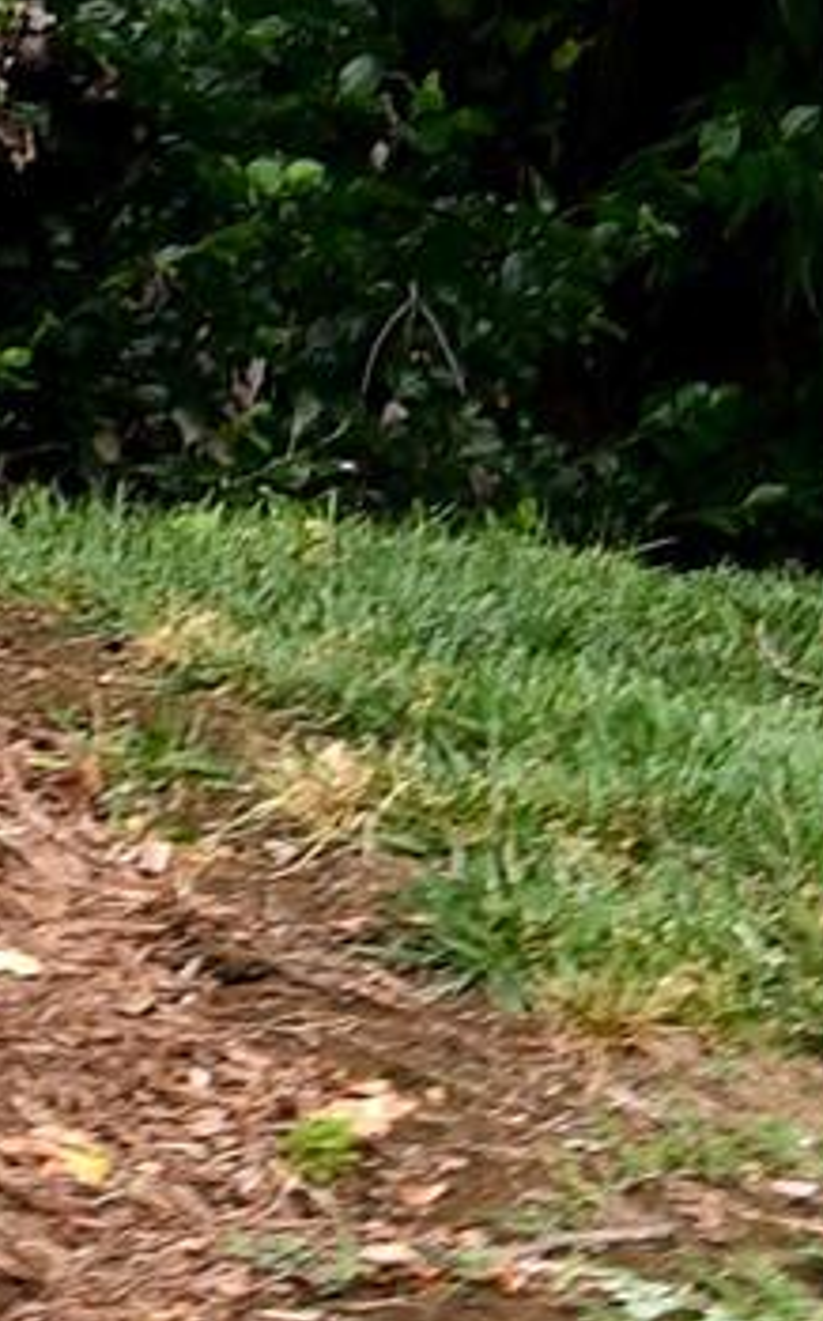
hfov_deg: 5.4
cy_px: -577
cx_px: -2443
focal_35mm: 215
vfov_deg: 9.5
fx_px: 7735
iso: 200
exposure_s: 1/250
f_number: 5.6
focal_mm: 24
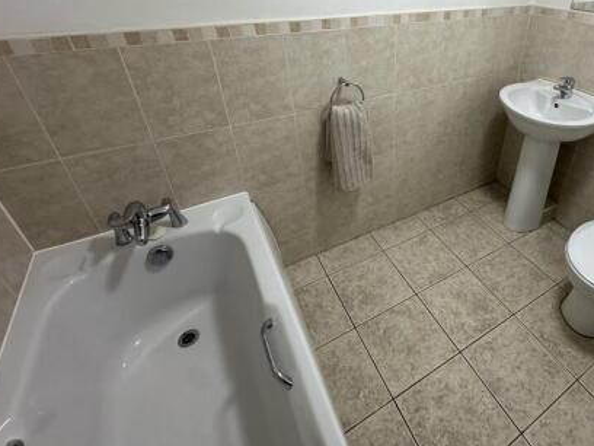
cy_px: 149
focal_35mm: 20
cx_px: 404
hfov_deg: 78.6
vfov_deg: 64.3
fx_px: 343
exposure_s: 1/100
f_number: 2.2
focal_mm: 2.22
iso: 320
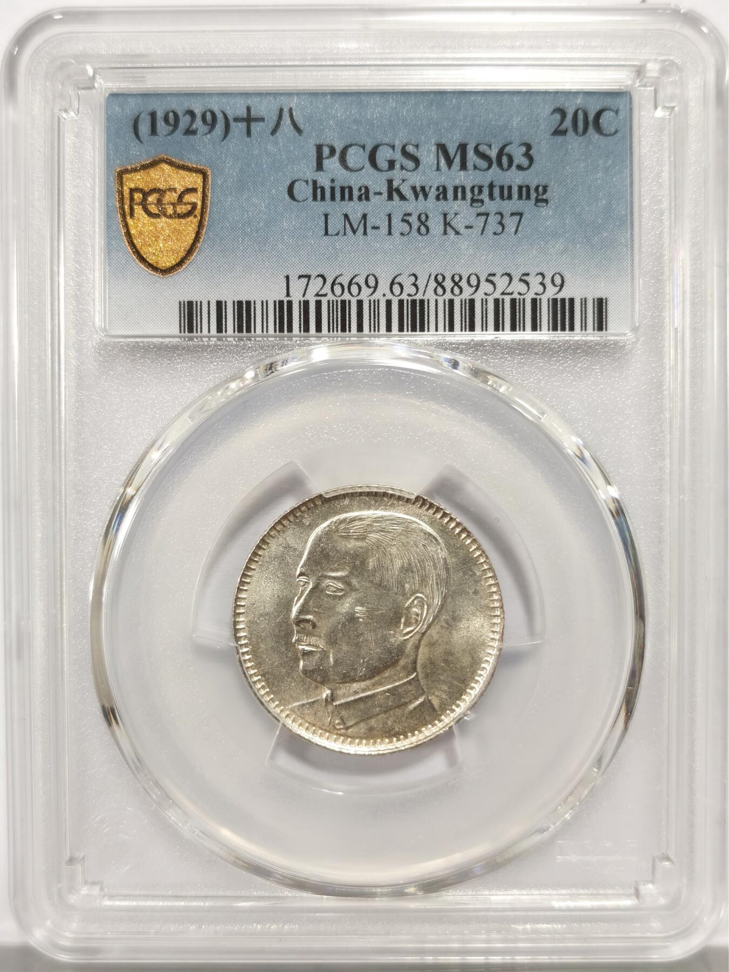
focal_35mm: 54
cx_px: 364
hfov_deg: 27.0
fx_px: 1516
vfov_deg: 35.5
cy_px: 486
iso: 125
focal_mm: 5.56
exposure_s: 1/100
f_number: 16
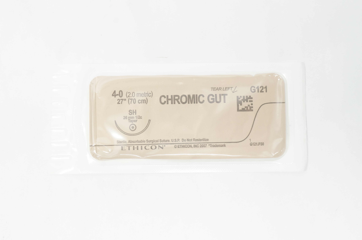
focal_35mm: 66
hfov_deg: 30.5
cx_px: 181
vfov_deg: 20.6
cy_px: 120
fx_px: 663
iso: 800
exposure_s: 1/20
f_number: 9
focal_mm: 44
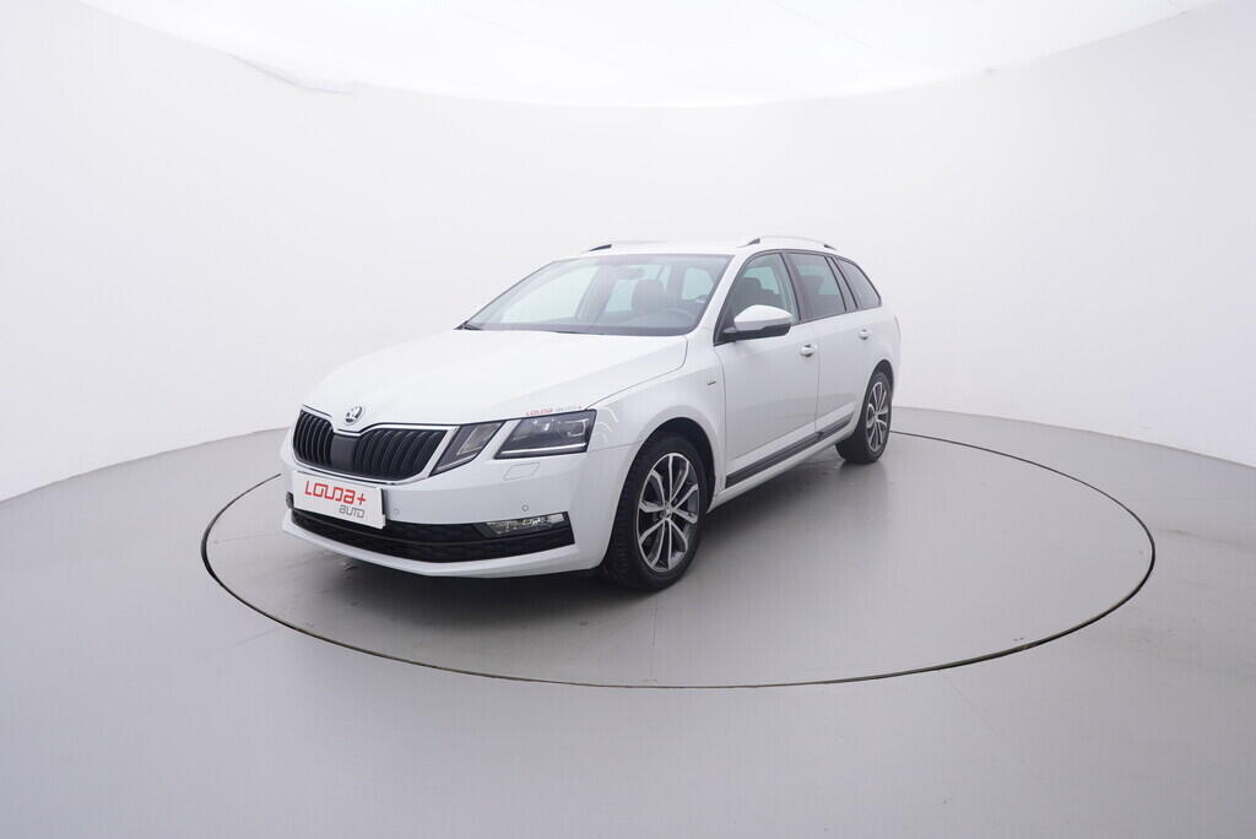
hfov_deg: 77.3
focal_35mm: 22
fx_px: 785
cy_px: 420
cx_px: 628
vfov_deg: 56.2
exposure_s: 1/80
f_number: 5
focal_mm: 15
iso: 200
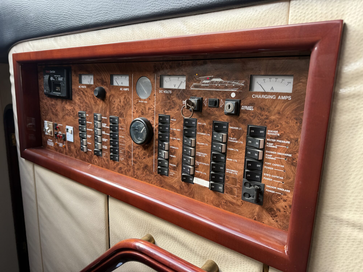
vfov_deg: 56.8
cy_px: 136
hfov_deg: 71.6
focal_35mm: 24
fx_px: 252
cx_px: 182
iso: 80
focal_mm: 6.76
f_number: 1.78
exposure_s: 1/213
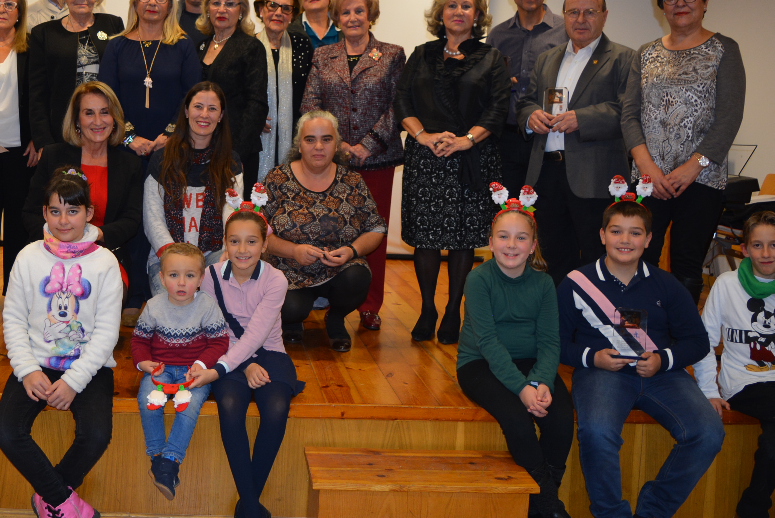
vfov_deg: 29.3
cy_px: 172
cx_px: 254
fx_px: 985
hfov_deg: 42.3
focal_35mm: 46
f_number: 3.8
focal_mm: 21
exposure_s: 1/60
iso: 450
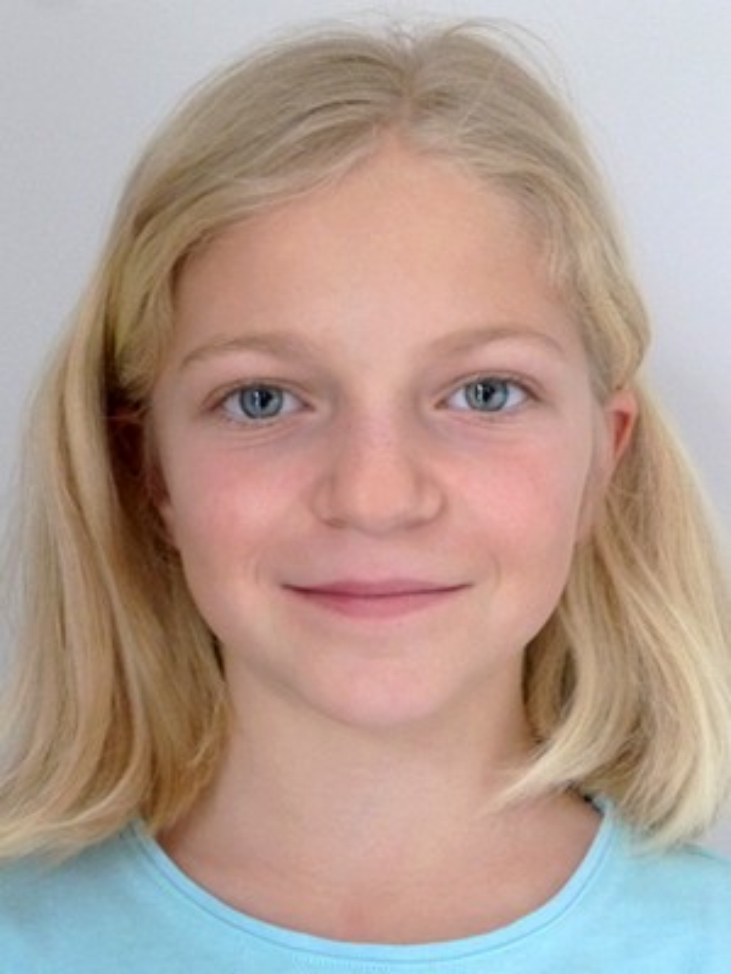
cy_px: 487
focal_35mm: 38
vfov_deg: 49.0
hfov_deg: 37.7
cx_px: 366
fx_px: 1070
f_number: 3.1
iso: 400
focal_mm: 6.8
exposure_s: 1/25
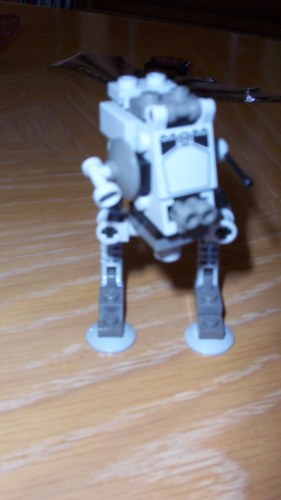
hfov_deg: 27.6
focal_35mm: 43
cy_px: 251
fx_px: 570
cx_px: 170
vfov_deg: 47.4
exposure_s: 1/30
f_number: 4.5
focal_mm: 6
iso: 140
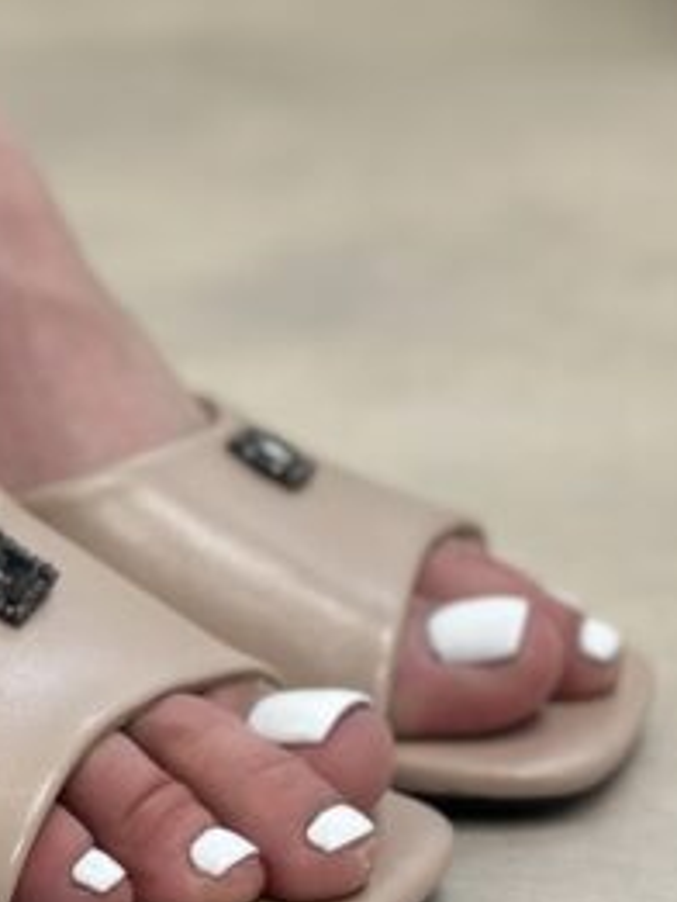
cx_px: -280
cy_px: 149
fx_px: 3830
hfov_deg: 9.8
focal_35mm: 147
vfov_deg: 13.3
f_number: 1.78
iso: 80
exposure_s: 1/50
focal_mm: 6.86
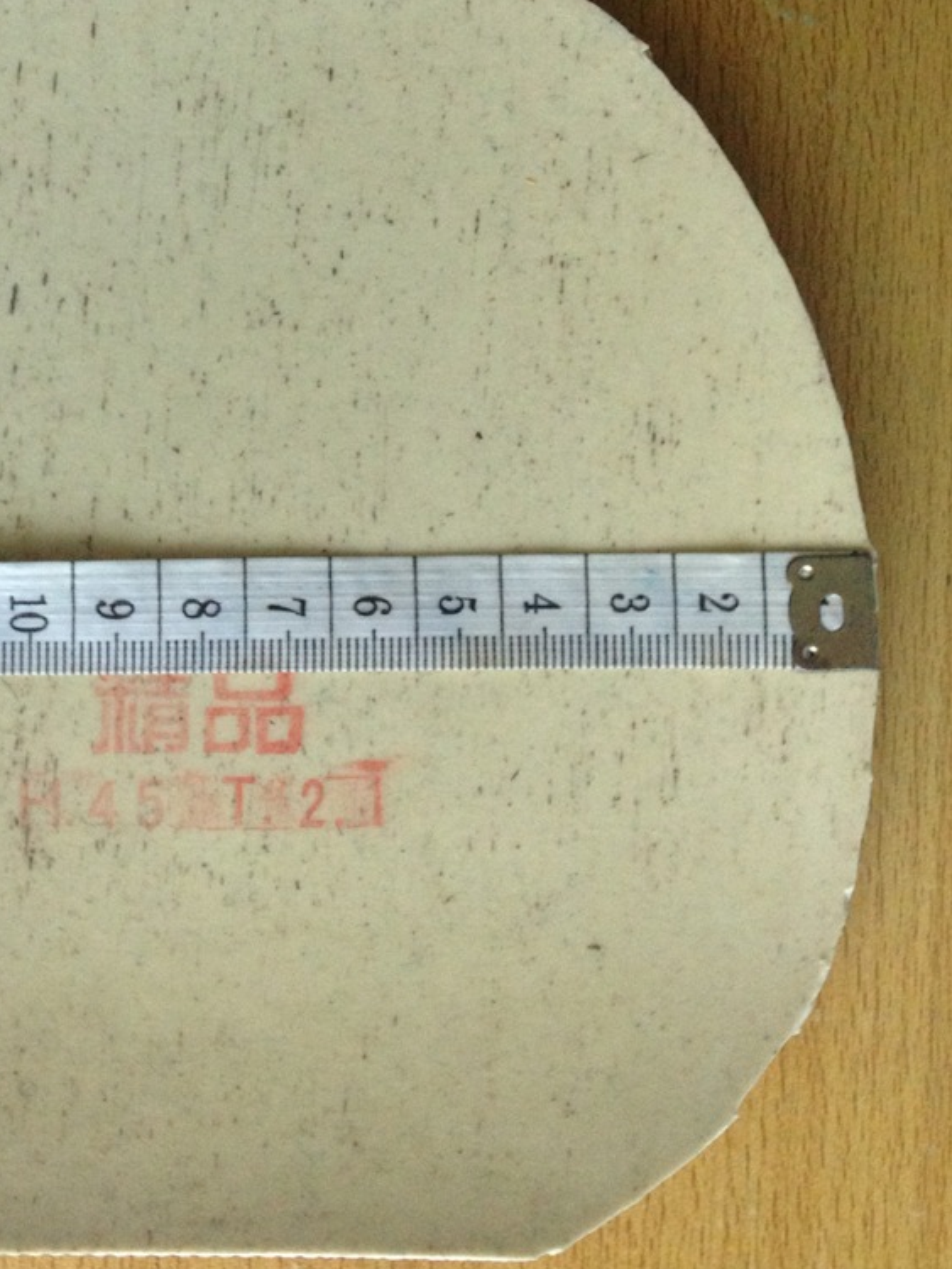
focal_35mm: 56
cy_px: 418
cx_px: 227
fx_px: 2052
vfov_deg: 34.0
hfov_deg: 25.8
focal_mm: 4.28
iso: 250
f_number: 2.4
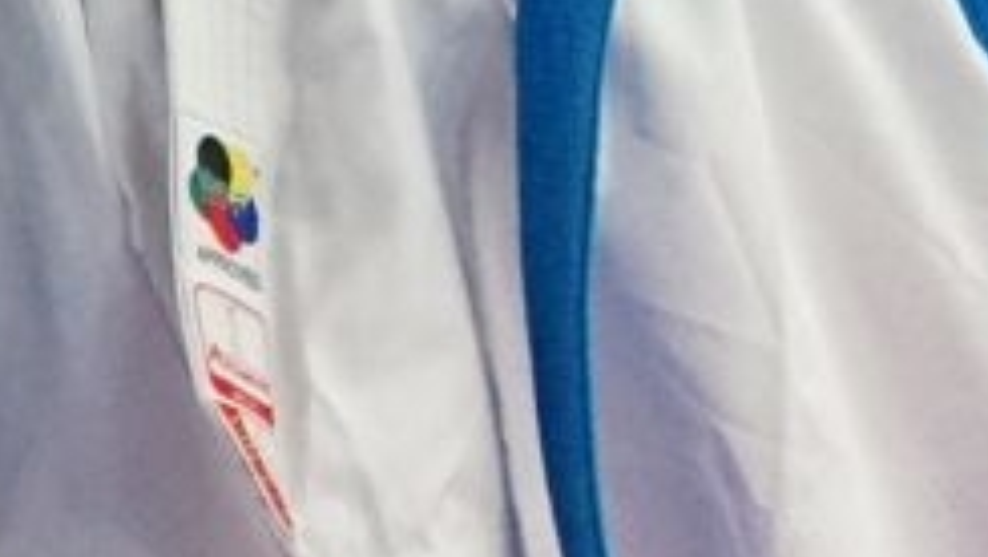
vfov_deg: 0.5
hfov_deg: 0.9
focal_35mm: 2308
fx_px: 60484
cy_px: -1368
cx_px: 1843
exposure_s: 1/2000
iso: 3200
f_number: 2.8
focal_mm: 200
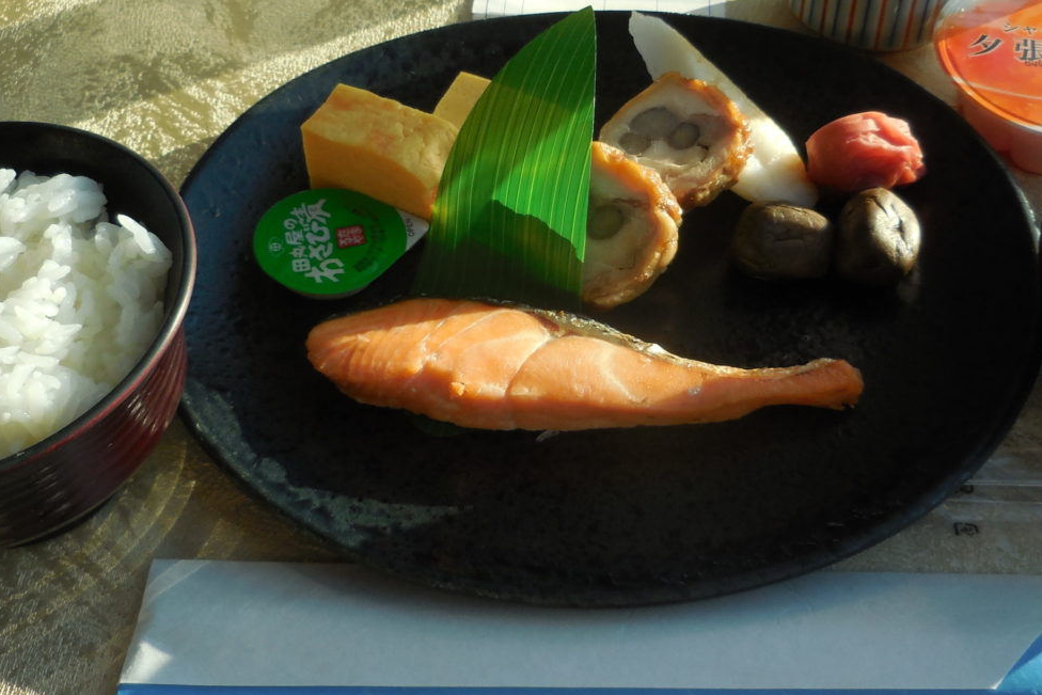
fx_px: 1389
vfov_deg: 27.9
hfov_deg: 41.1
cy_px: 230
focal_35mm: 48
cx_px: 579
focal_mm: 5.9
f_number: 3.7
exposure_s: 1/320
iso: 125
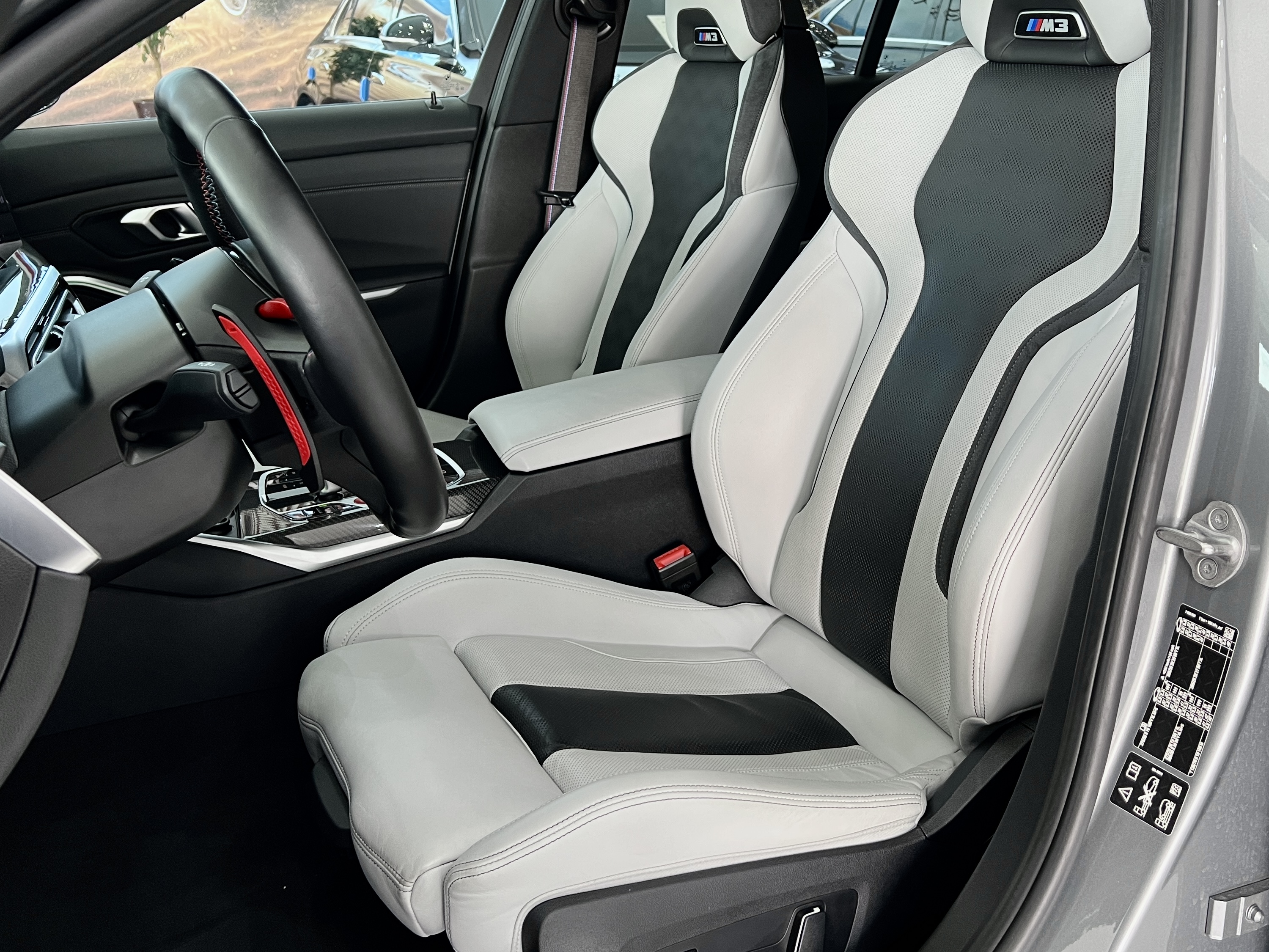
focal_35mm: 26
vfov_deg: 53.1
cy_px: 476
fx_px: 953
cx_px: 634
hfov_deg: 67.3
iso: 125
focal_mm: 5.7
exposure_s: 1/67
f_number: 1.5
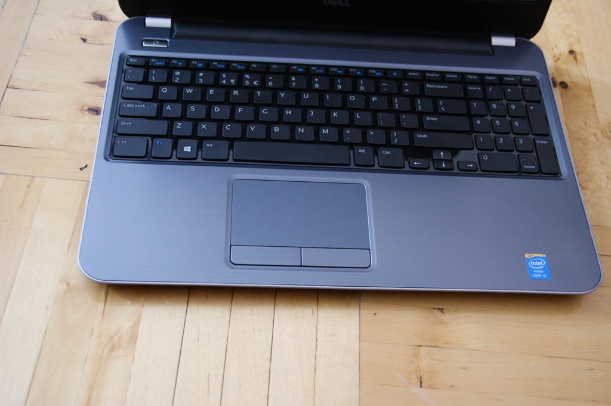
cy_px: 203
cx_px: 306
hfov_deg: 49.6
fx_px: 661
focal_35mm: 39
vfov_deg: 34.2
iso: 400
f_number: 4
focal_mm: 26
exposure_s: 1/8
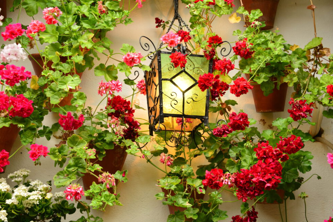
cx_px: 171
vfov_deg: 15.4
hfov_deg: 22.9
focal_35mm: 89
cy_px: 115
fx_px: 823
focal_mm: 85
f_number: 5
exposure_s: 1/100
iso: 640
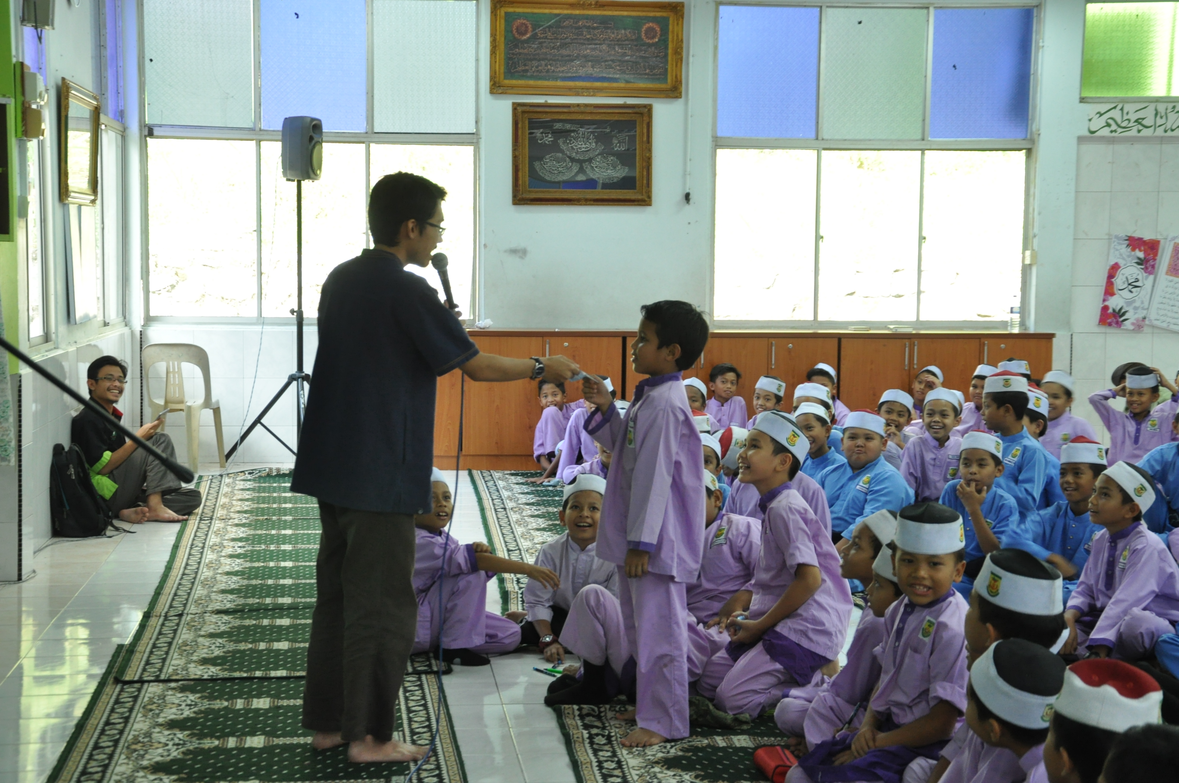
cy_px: 392
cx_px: 590
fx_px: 2061
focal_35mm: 63
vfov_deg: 21.5
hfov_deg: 31.9
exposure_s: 1/25
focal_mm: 42
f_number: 4.8
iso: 1000
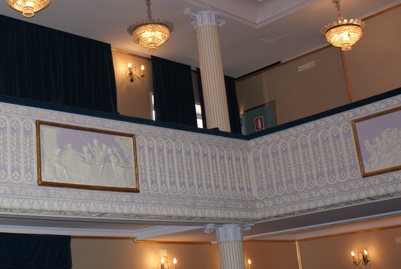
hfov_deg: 37.5
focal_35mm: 52
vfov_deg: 25.9
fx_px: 580
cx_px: 118
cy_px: 86
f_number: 5.6
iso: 400
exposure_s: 1/60
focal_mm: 22
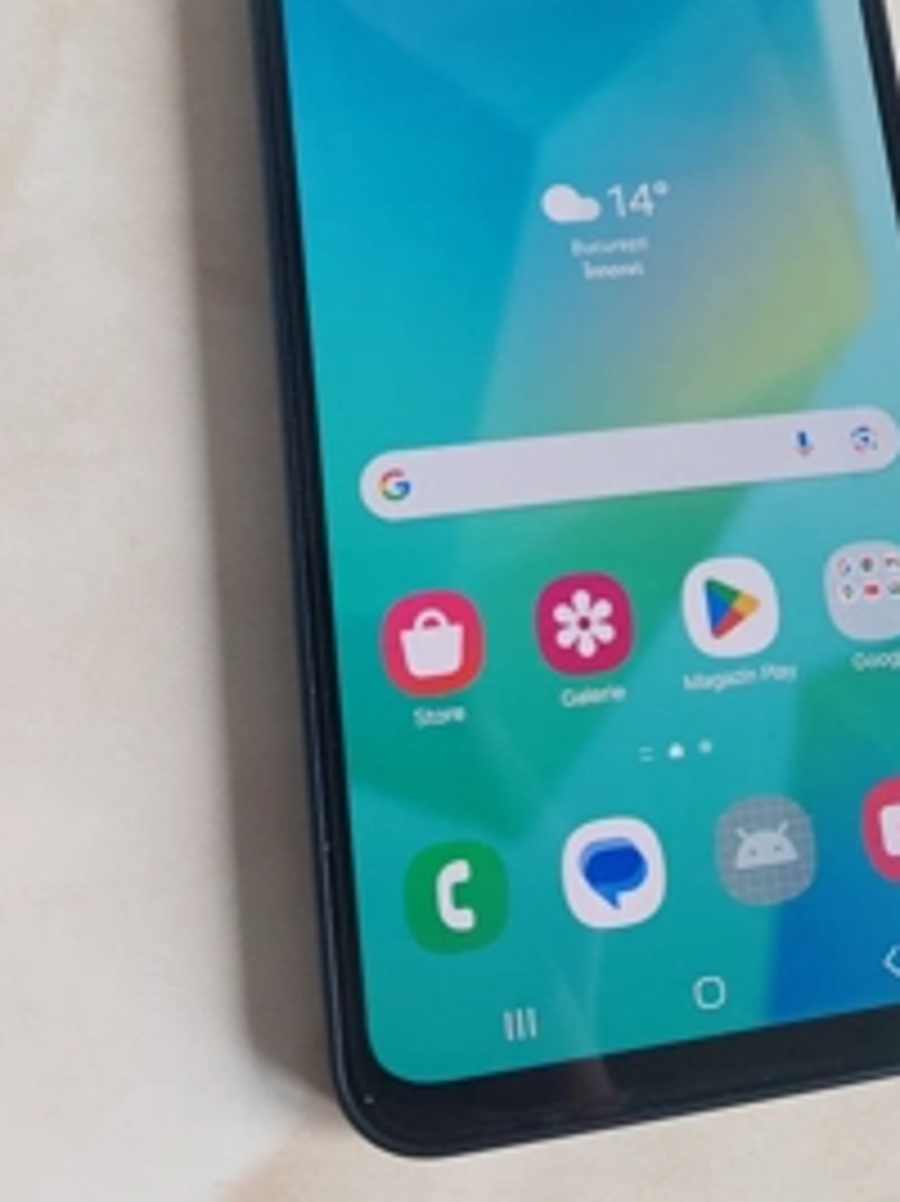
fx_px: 1249
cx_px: 594
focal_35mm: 36
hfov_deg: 39.2
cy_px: 383
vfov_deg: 50.3
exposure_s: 1/120
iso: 200
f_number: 1.8
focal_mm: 5.23
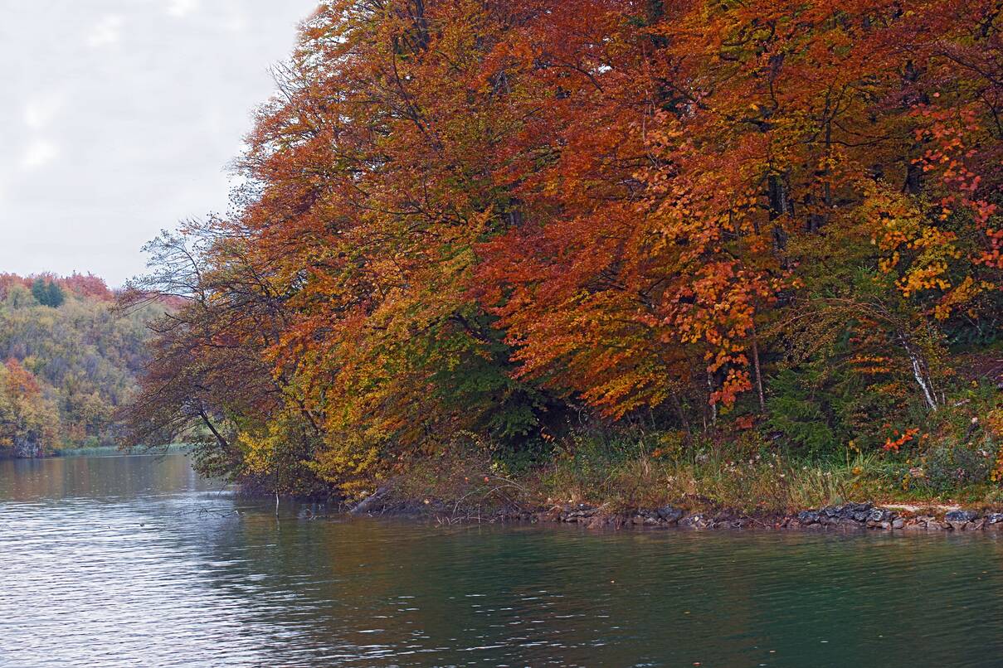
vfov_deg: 18.2
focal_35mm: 75
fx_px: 2089
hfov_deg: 27.0
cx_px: 502
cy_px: 334
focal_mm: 75
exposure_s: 1/100
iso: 200
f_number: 6.3
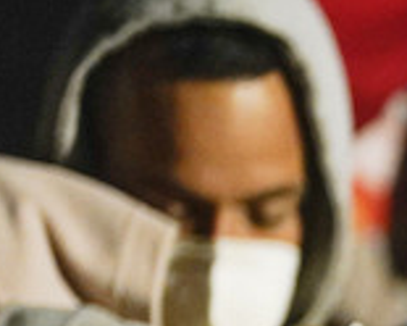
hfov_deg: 6.3
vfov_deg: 5.3
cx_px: 1077
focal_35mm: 290
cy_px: 581
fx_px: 3493
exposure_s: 1/400
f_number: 1.2
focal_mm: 50
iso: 2500
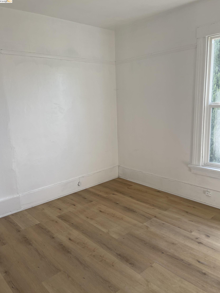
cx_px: 110
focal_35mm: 26
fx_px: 220
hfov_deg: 53.1
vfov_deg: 67.3
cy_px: 151
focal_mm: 5.1
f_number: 1.6
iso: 40
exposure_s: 1/121
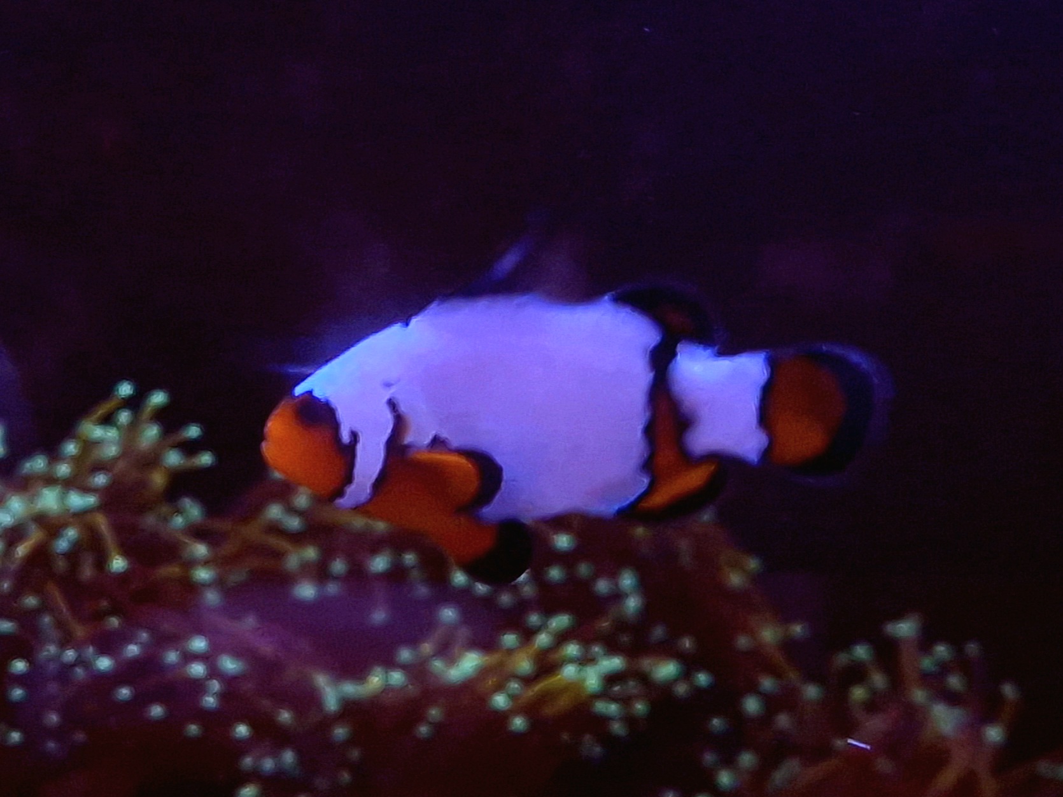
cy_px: 398
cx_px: 532
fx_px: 706
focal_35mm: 23
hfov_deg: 73.9
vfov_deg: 58.9
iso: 160
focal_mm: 5.4
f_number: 1.8
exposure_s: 1/45
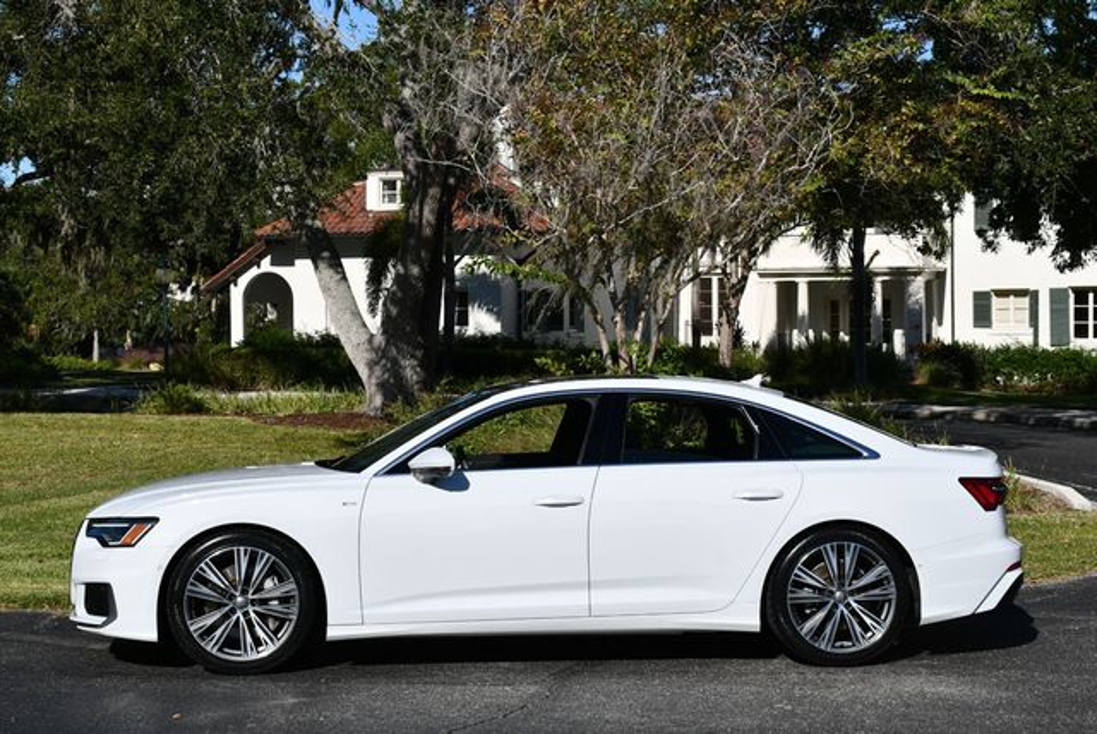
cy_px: 367
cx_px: 548
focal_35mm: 64
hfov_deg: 31.4
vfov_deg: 21.3
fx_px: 1952
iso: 100
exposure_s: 1/400
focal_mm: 32
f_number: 10
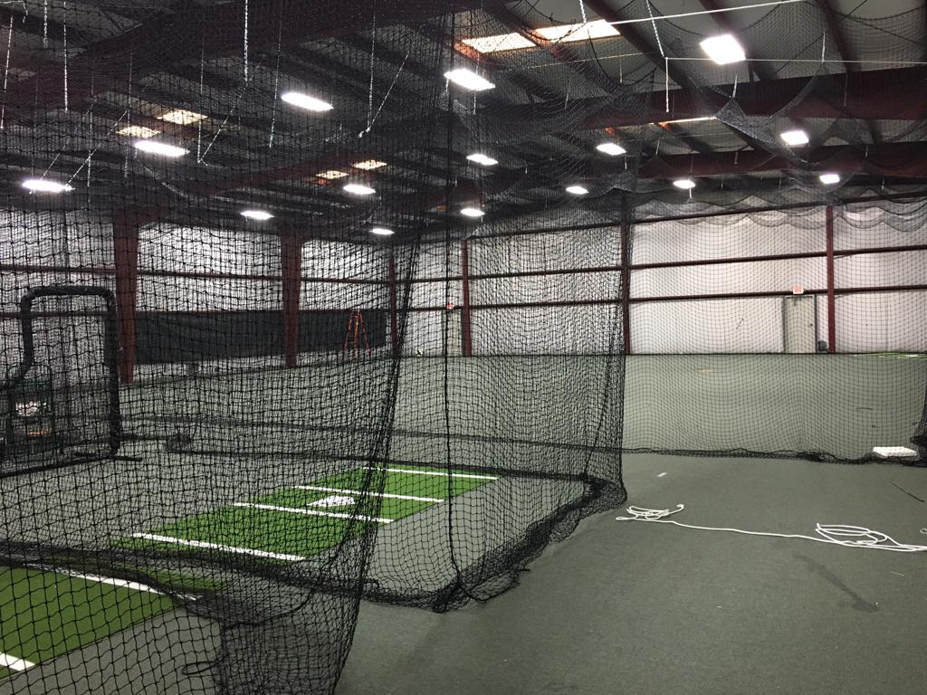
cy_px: 348
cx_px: 464
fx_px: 777
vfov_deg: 48.2
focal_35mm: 29
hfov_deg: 61.7
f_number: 2.2
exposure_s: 1/30
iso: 125
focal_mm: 4.15
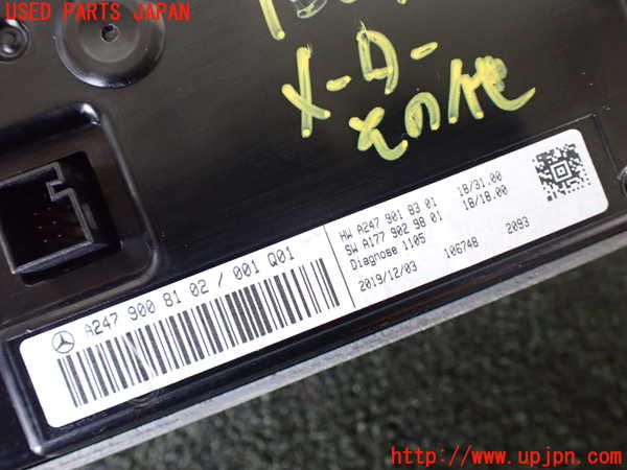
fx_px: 543
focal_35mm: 30
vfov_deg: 46.8
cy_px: 235
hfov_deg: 60.0
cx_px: 314
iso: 800
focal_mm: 5.4
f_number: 2.3
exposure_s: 1/40
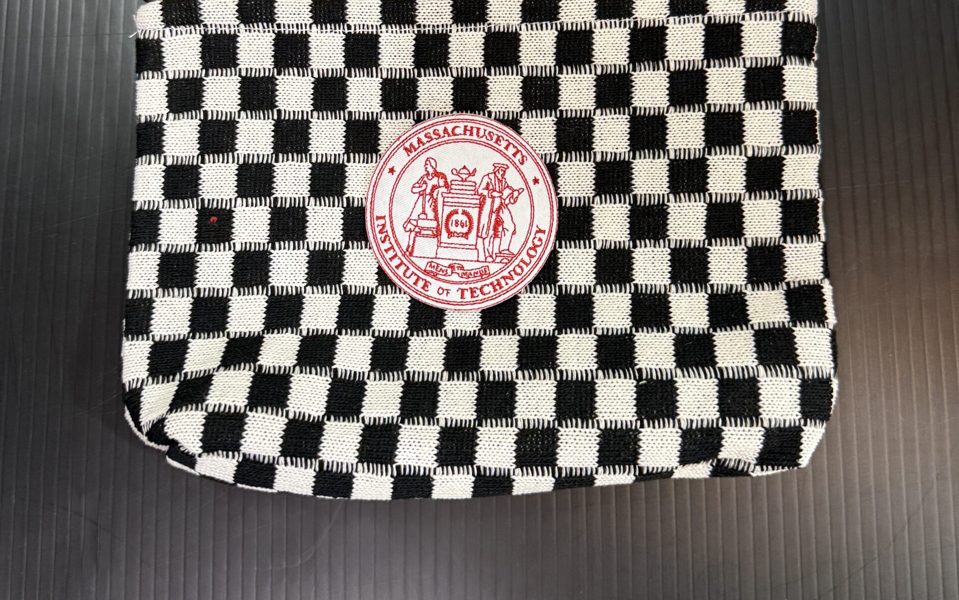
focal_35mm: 34
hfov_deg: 56.7
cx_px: 479
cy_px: 171
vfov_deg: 36.6
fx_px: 889
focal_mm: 6.76
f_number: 1.78
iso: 400
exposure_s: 1/60
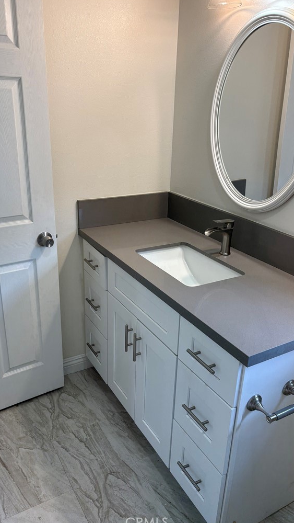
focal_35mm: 29
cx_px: 137
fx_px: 402
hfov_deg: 40.2
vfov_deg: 66.1
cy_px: 262
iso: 40
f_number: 1.6
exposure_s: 1/120
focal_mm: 5.96
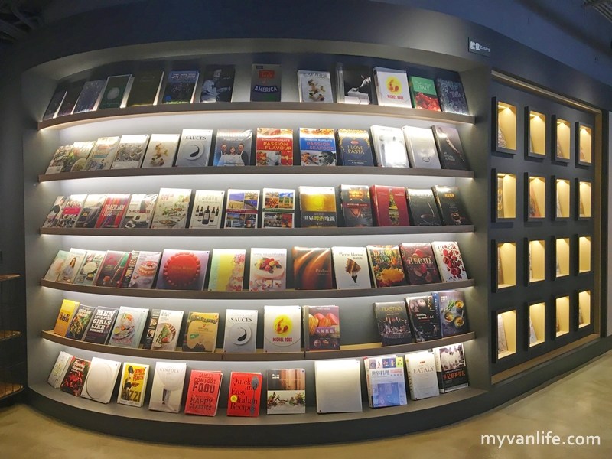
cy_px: 230
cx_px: 306
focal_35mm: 29
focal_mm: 4.15
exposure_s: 1/30
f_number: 2.2
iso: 32
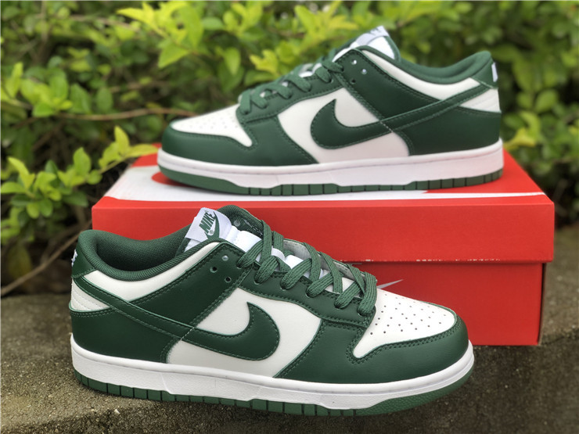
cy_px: 217
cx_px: 290
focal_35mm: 52
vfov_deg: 28.0
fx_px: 870
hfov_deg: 36.8
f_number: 2.4
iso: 20
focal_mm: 6
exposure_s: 1/120
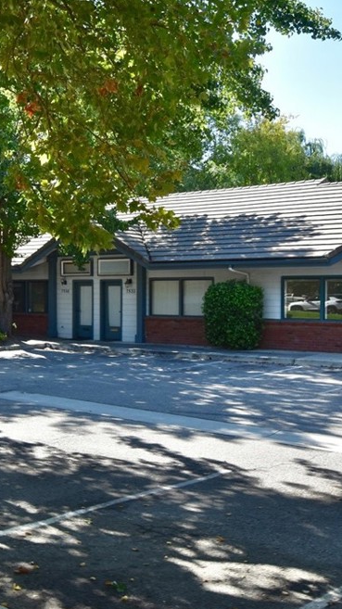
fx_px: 791
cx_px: 112
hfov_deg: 24.3
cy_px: 300
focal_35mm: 49
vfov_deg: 42.1
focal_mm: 20
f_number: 10
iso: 400
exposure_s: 1/200
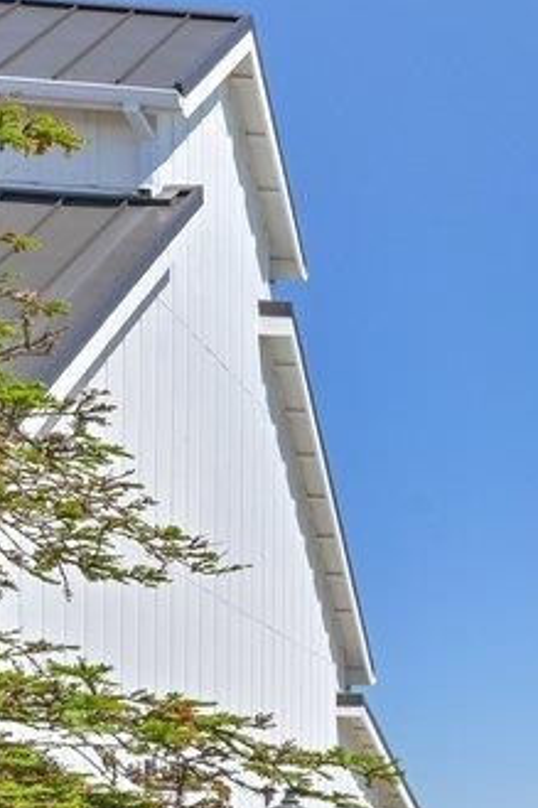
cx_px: 1096
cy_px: 486
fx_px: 1638
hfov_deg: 15.0
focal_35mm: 73
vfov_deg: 27.7
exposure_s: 1/1250
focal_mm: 20
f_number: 11
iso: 400
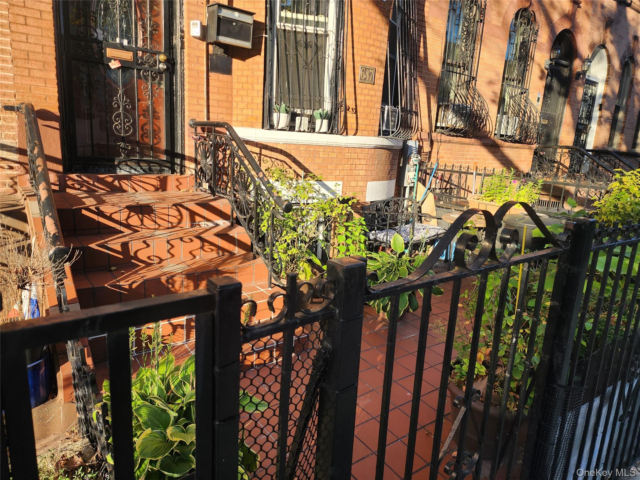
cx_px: 320
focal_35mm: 23
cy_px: 240
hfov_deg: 73.9
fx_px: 425
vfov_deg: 58.9
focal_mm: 6.4
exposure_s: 1/180
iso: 12
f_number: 1.8
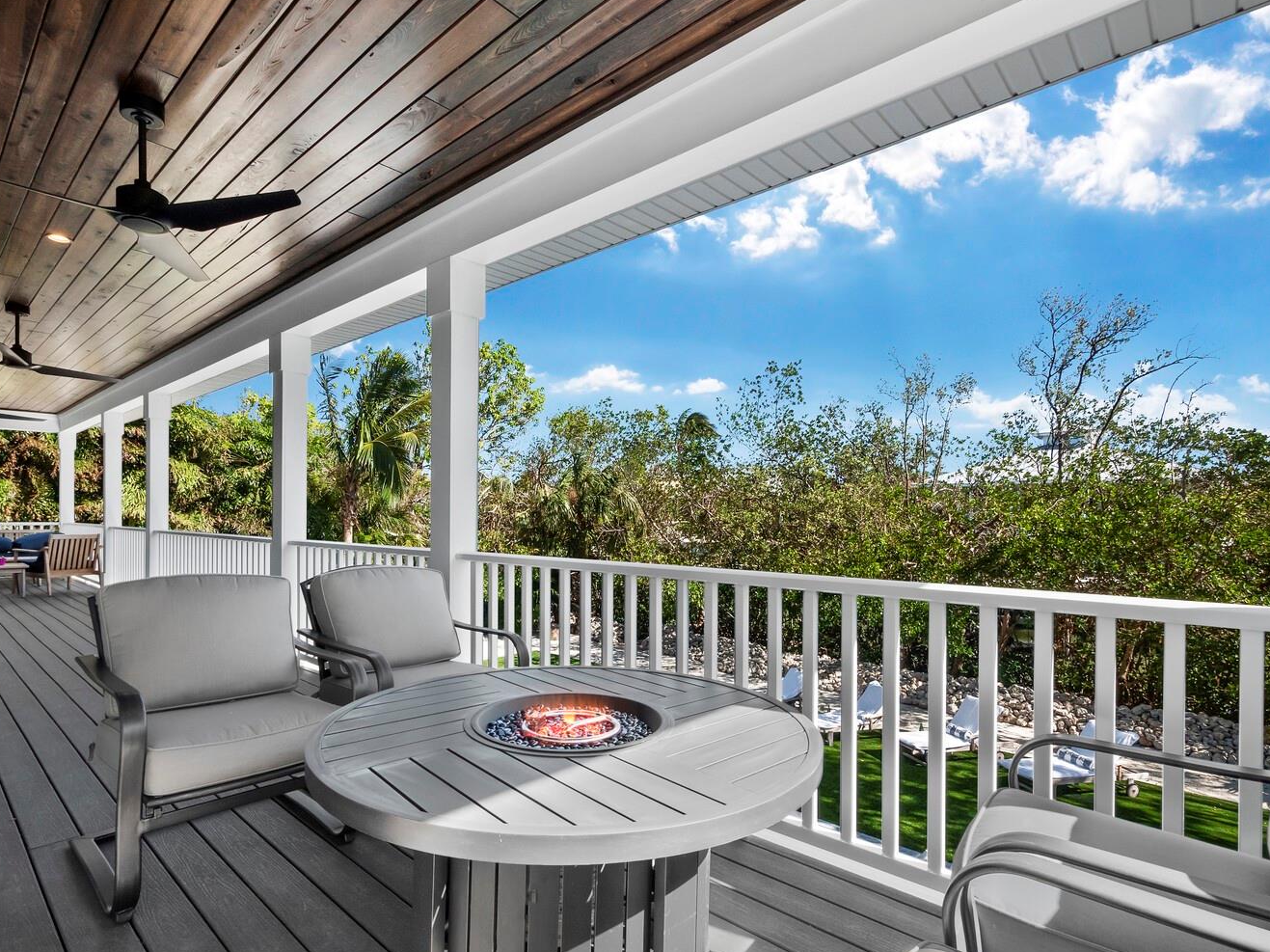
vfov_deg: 74.6
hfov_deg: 91.0
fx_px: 624
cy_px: 510
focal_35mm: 17
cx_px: 618
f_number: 11
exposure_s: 1/50
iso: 400
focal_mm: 7
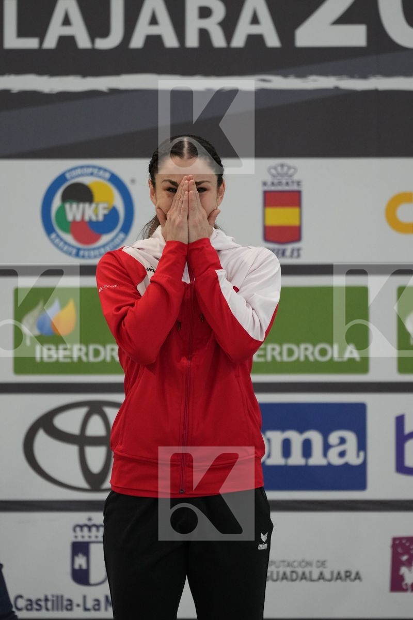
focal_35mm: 300
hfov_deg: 4.6
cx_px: 206
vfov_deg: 6.9
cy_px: 310
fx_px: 5162
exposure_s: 1/500
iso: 1600
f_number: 2.8
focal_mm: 200
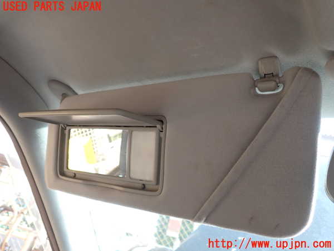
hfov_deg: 60.0
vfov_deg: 46.8
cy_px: 126
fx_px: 289
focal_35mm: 30
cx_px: 167
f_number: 2.3
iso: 100
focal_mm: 5.4
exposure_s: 1/100
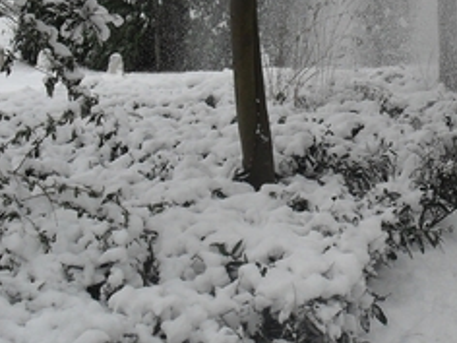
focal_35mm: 89
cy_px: 85
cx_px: 453
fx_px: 1175
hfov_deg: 21.3
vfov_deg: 16.5
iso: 100
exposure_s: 1/500
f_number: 3.2
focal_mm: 6.3
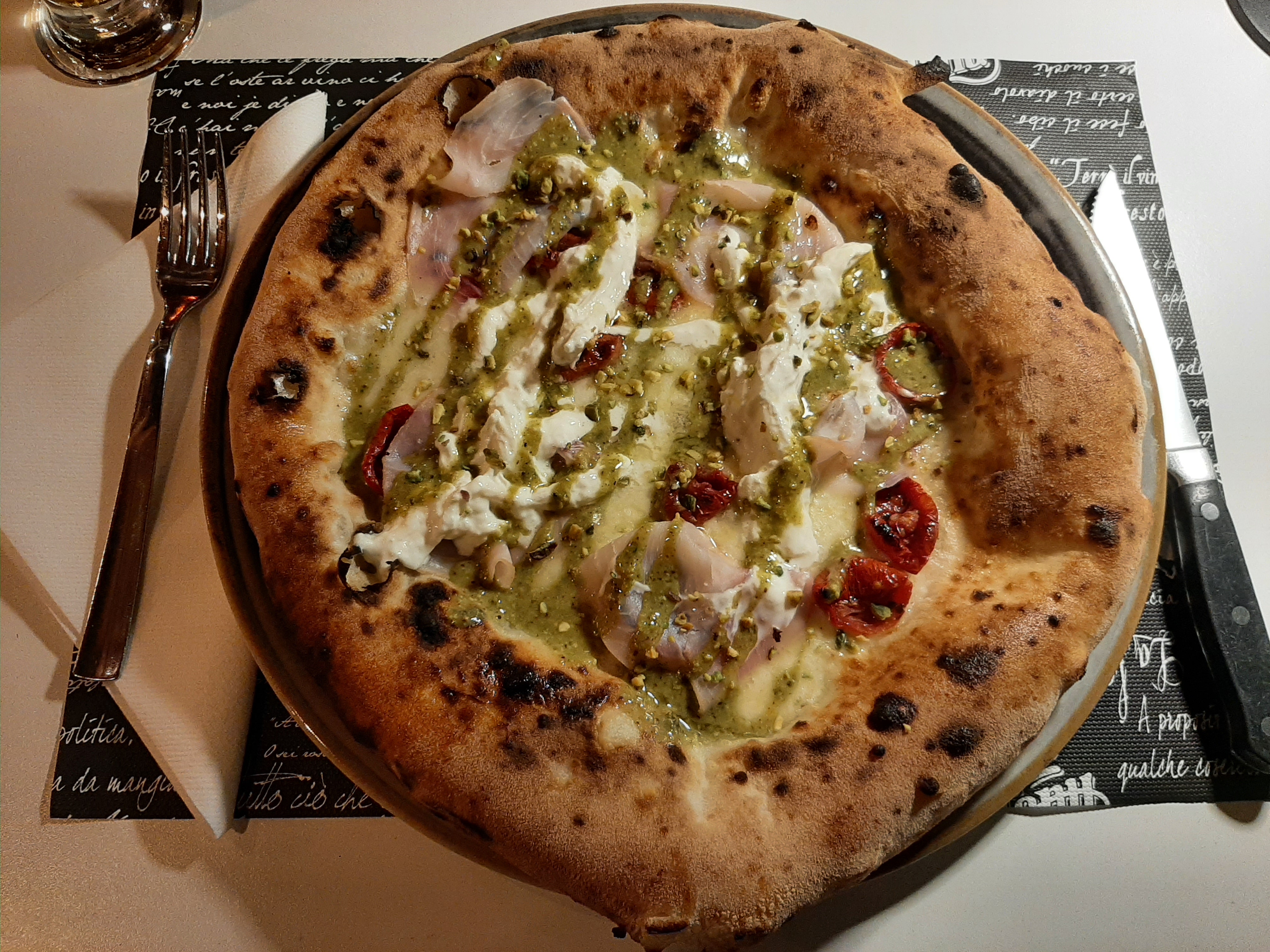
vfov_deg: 53.1
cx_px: 635
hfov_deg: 67.3
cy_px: 476
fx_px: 954
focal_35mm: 26
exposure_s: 1/50
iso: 160
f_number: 1.7
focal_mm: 3.93
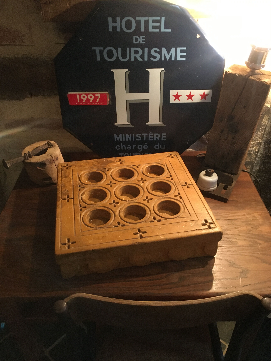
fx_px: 303
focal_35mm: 29
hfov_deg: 48.2
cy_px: 180
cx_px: 136
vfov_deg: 61.7
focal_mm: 4.15
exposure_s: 1/25
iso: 200
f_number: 2.2
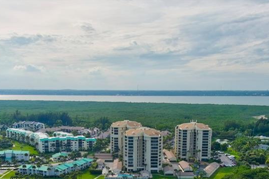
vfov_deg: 23.8
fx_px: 411
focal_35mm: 55
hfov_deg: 36.2
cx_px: 129
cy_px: 168
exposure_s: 1/390
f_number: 8
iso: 105
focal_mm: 10.6
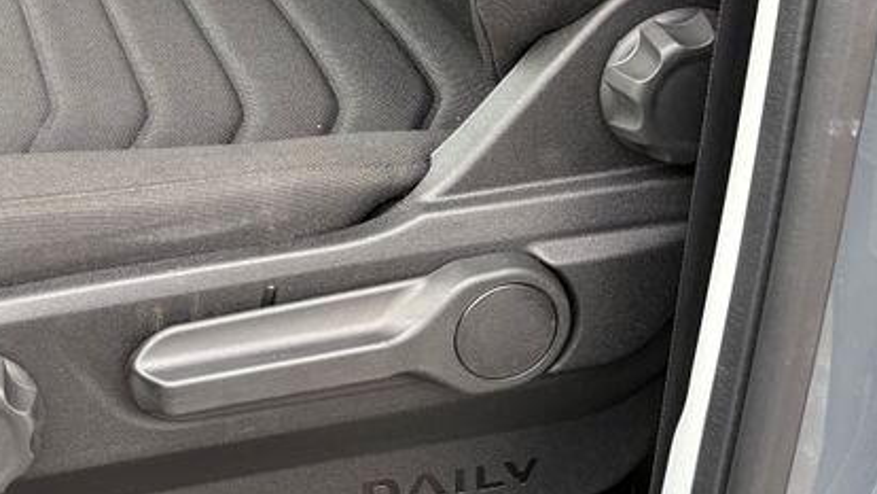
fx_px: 1628
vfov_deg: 16.3
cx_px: -49
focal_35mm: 70
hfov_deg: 27.9
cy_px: -144
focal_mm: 5.96
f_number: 1.6
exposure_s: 1/131
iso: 80
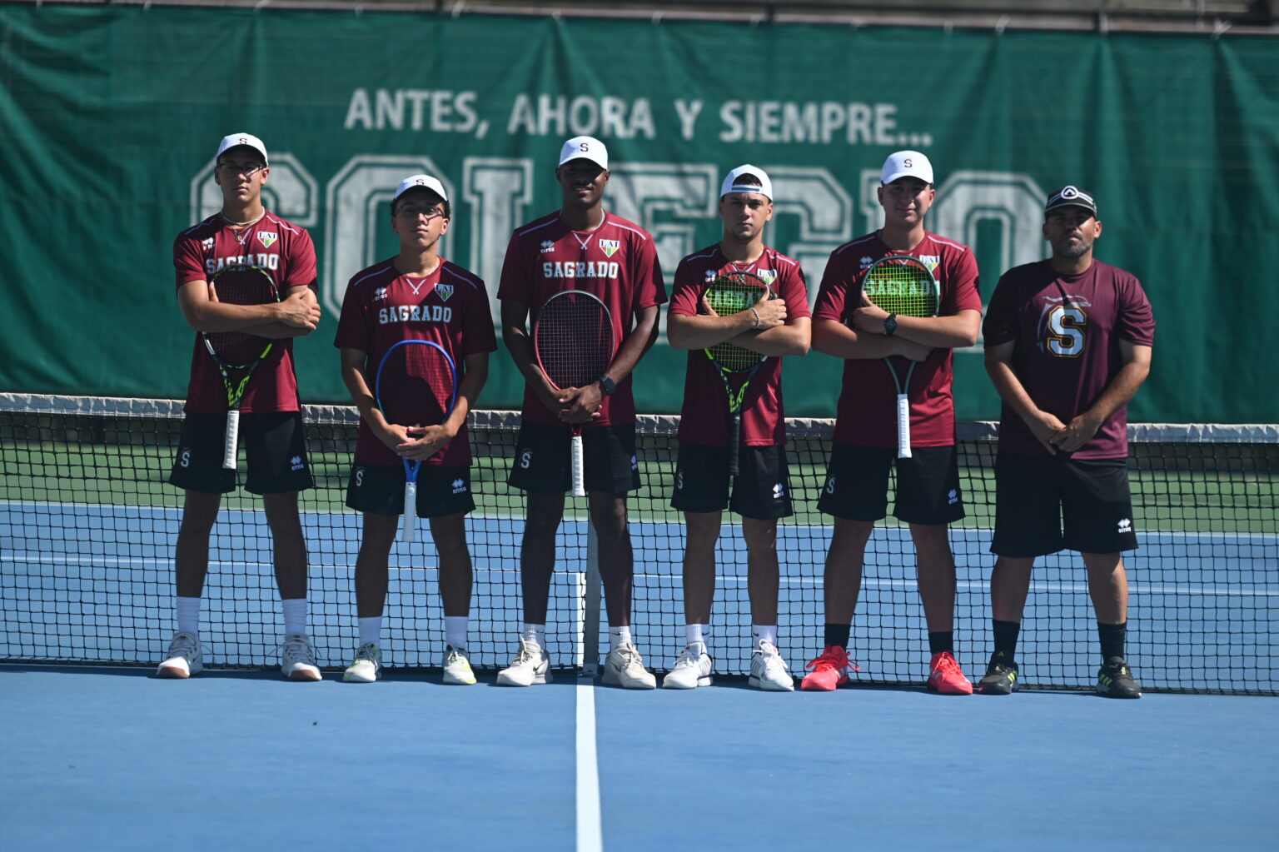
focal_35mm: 160
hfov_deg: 12.8
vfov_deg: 8.6
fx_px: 5682
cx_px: 640
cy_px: 426
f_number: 2.8
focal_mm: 160
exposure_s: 1/3200
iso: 160
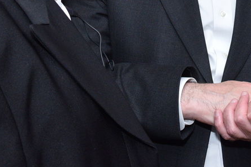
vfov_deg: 13.0
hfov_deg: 19.9
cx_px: 210
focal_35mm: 101
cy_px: -65
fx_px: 704
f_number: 9
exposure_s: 1/160
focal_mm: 32
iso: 1600
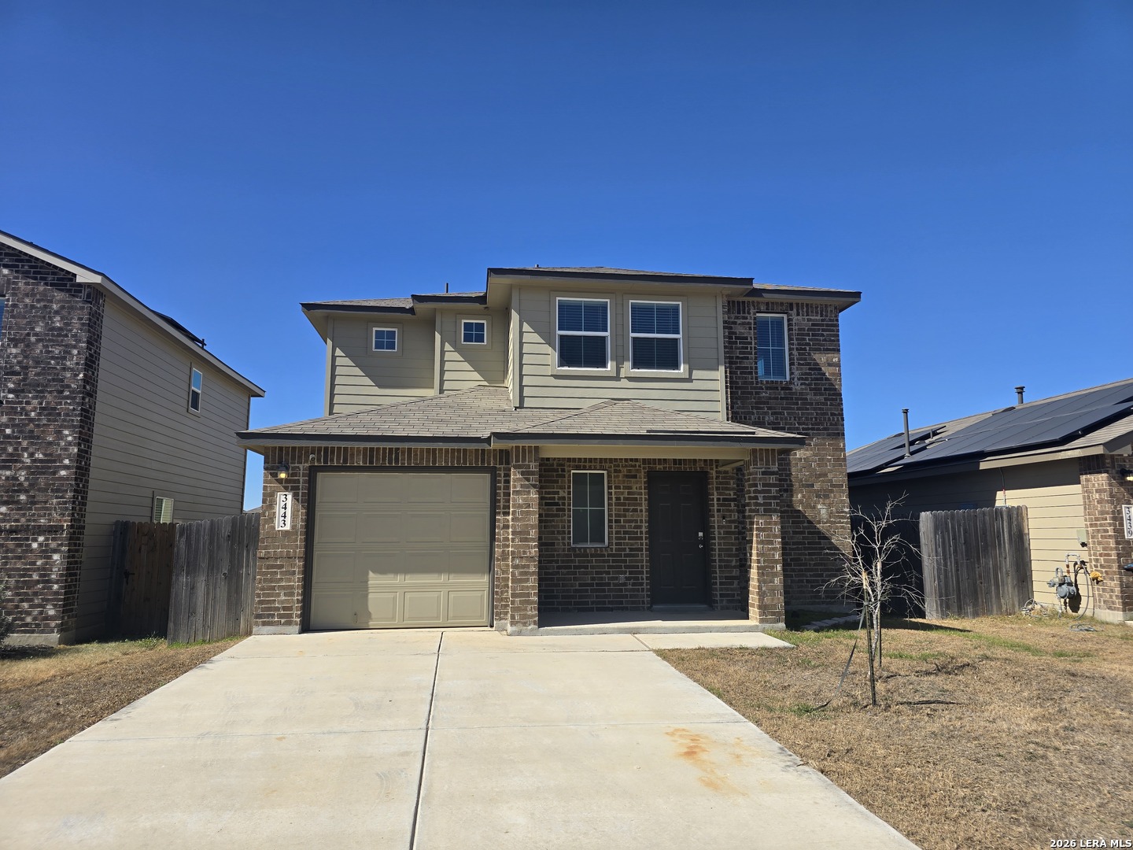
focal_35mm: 23
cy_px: 425
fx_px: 753
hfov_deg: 73.9
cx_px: 566
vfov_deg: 58.9
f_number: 1.7
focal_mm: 6.3
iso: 12
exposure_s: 1/1002
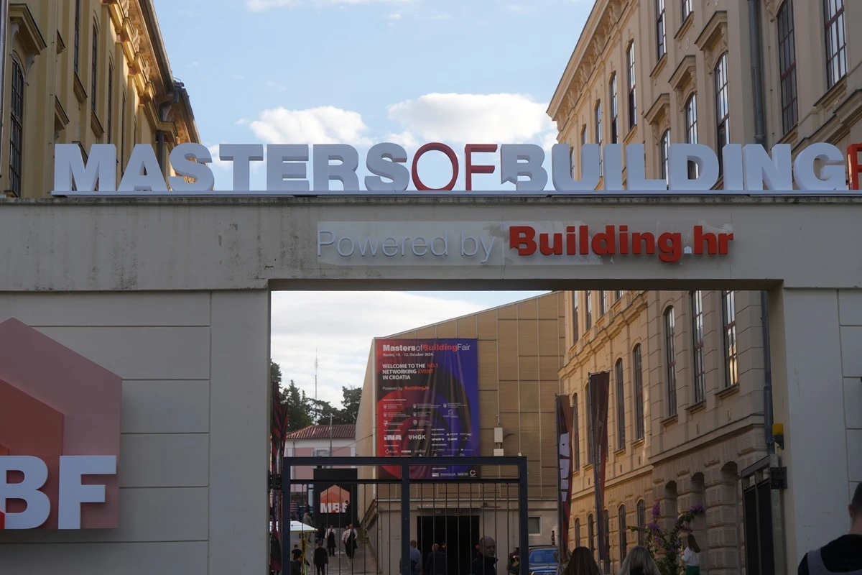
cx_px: 431
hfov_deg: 28.8
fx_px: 1676
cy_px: 288
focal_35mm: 70
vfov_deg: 19.5
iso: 100
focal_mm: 70
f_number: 5.6
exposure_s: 1/320
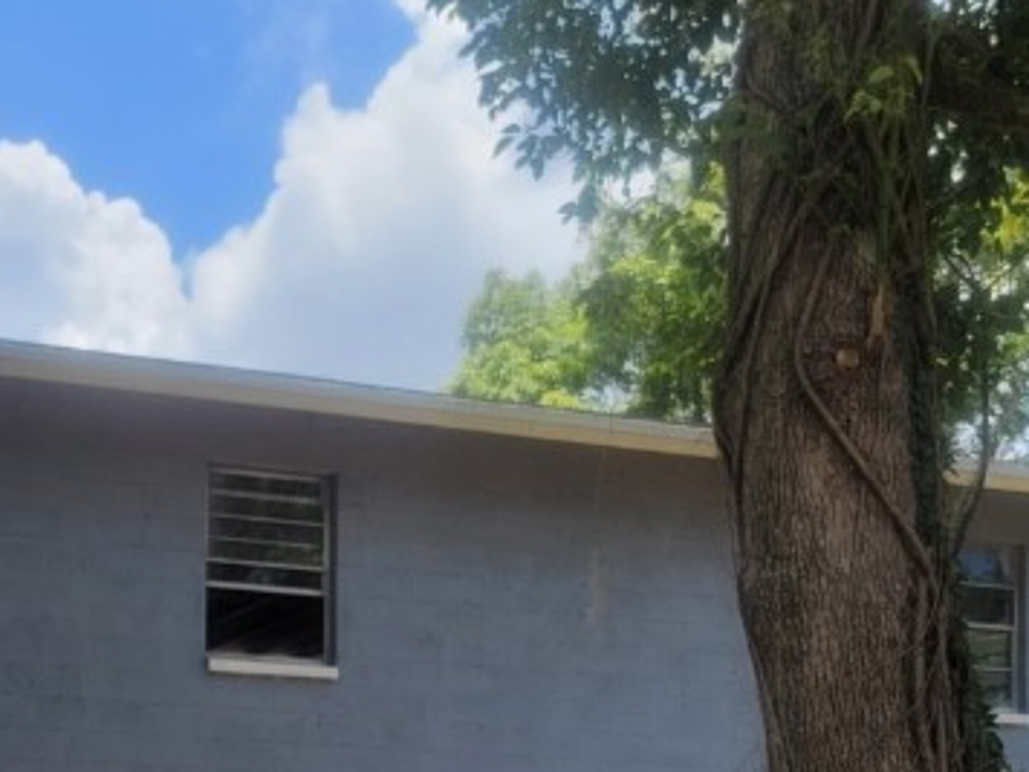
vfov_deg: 19.2
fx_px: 2140
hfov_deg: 26.2
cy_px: 945
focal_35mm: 72
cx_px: 113
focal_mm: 7
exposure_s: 1/659
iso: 20
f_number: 1.8
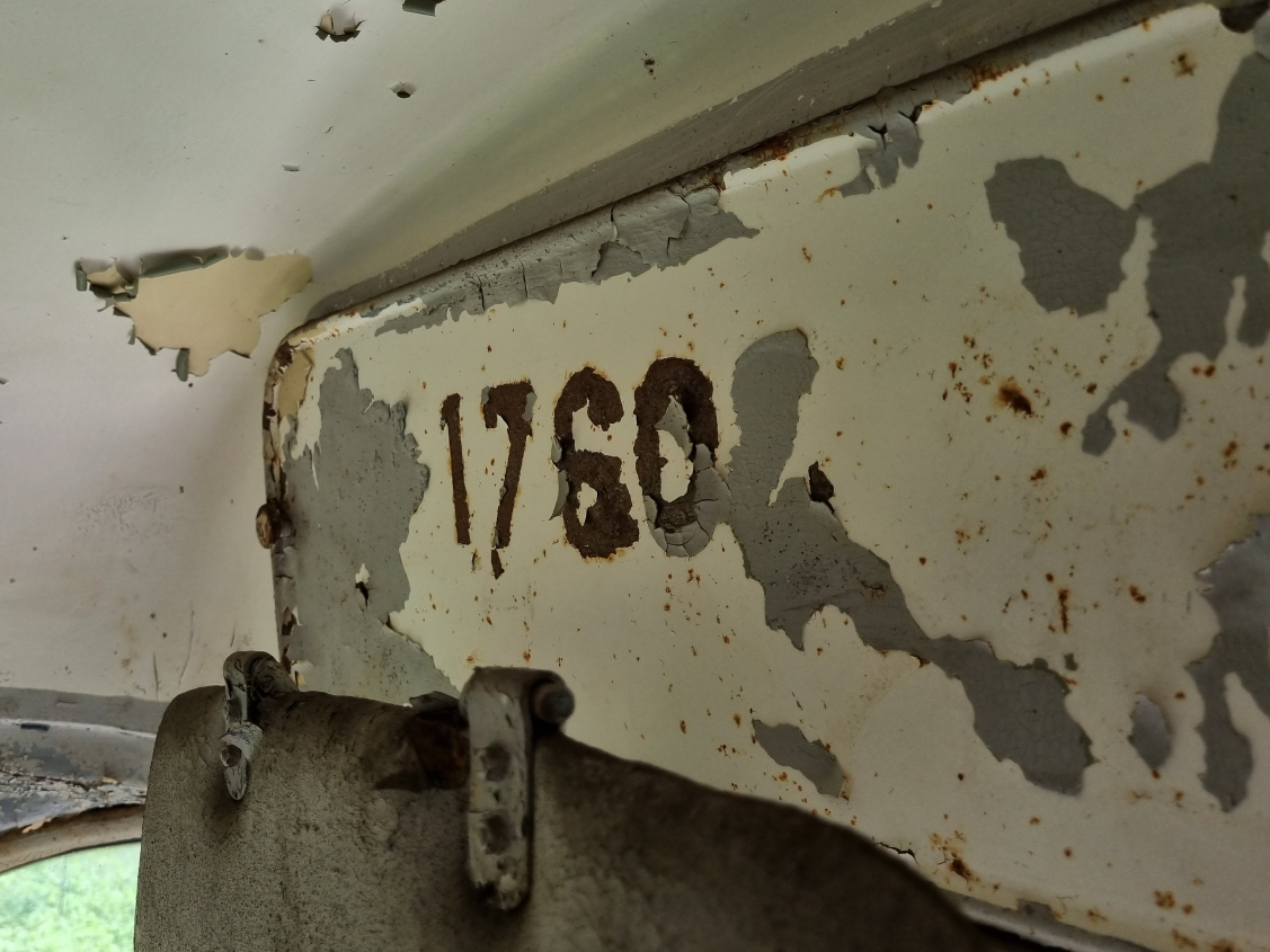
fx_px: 1101
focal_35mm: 30
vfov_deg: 46.8
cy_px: 492
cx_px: 558
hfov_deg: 59.8
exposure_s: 1/149
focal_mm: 5.4
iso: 50
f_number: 1.8
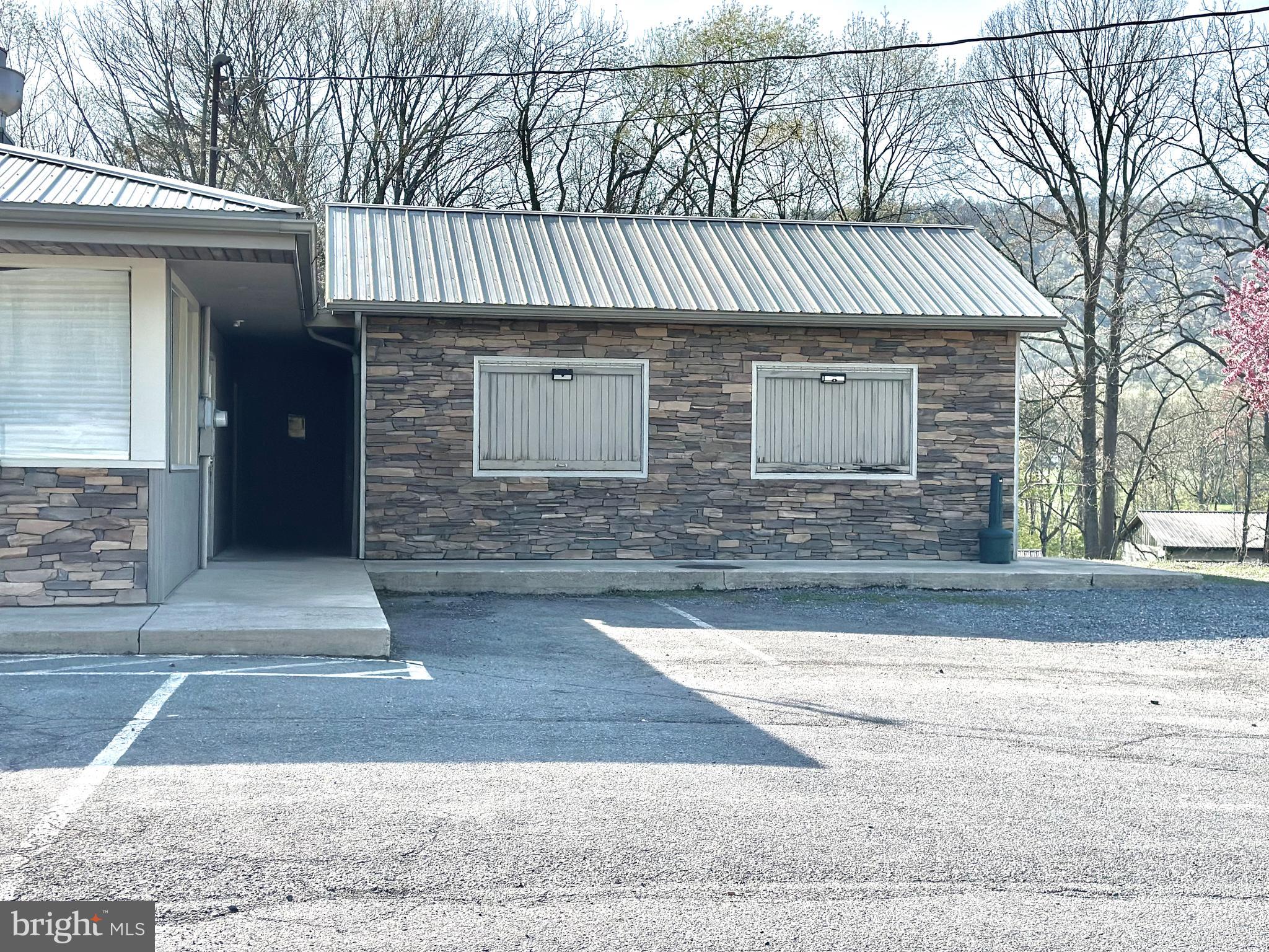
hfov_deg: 39.7
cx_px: 634
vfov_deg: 30.3
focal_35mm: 48
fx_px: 1760
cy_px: 476
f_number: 1.78
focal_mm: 6.86
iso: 100
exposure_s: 1/6211
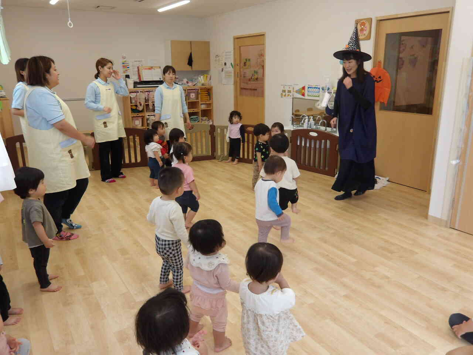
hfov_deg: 65.3
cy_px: 178
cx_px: 236
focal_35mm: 27
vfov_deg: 51.4
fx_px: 369
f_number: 3
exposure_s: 1/84
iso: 100
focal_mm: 4.9
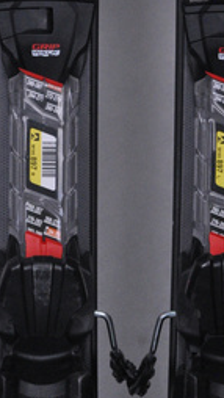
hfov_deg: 4.9
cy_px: 196
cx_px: 131
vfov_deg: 8.6
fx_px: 2638
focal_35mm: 250
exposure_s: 1/125
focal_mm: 90
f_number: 11
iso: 3200
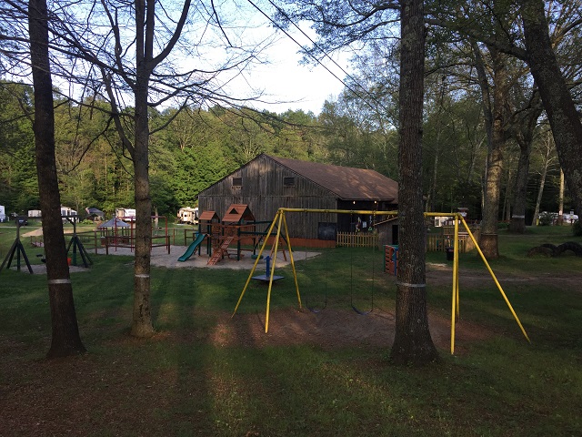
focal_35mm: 29
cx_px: 291
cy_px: 218
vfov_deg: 48.2
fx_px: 488
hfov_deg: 61.7
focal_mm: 4.15
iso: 32
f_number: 2.2
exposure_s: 1/265
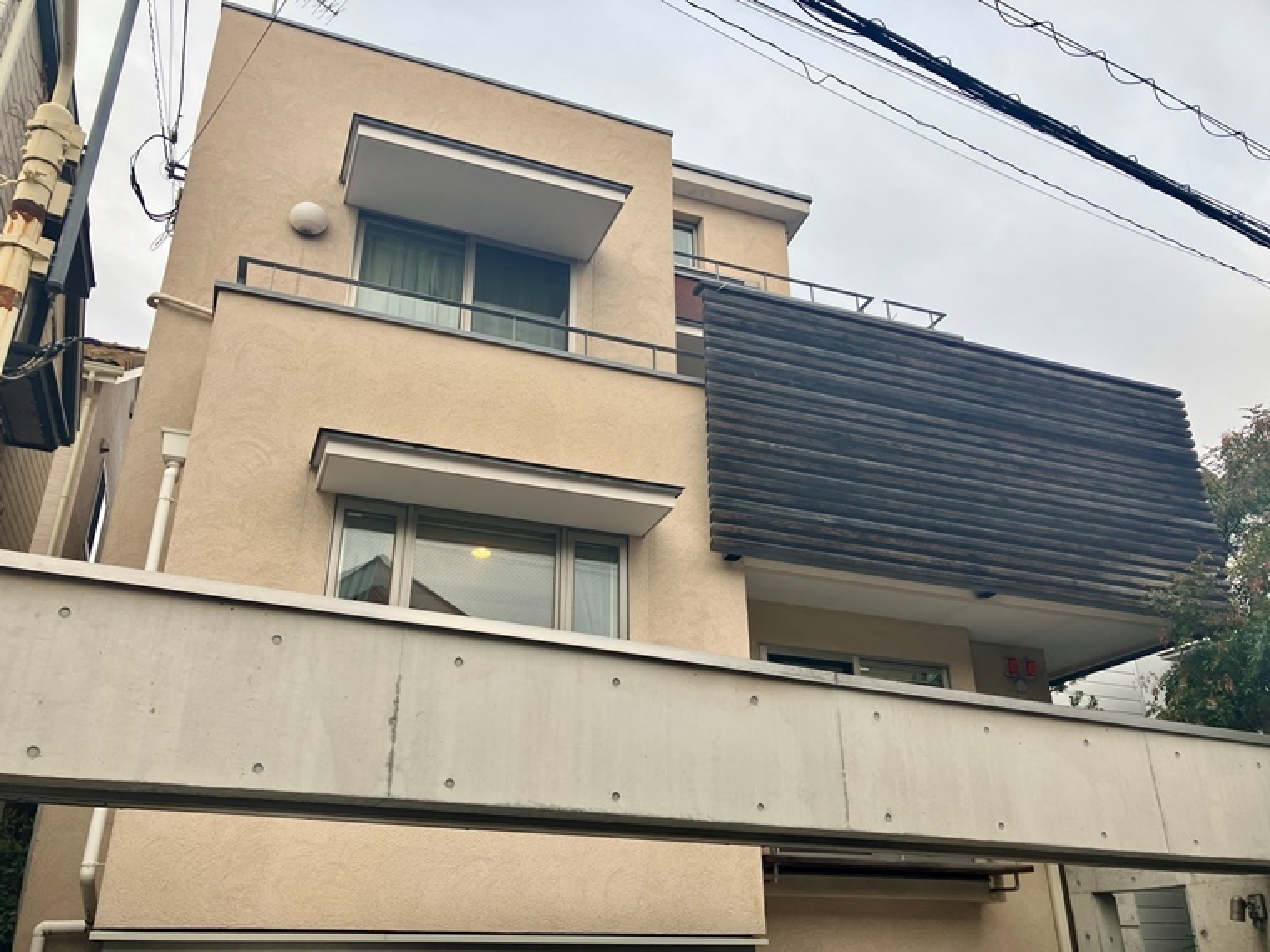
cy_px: 476
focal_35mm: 28
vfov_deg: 49.7
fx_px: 1027
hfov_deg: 63.4
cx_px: 635
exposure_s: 1/268
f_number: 1.8
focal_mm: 3.99
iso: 25
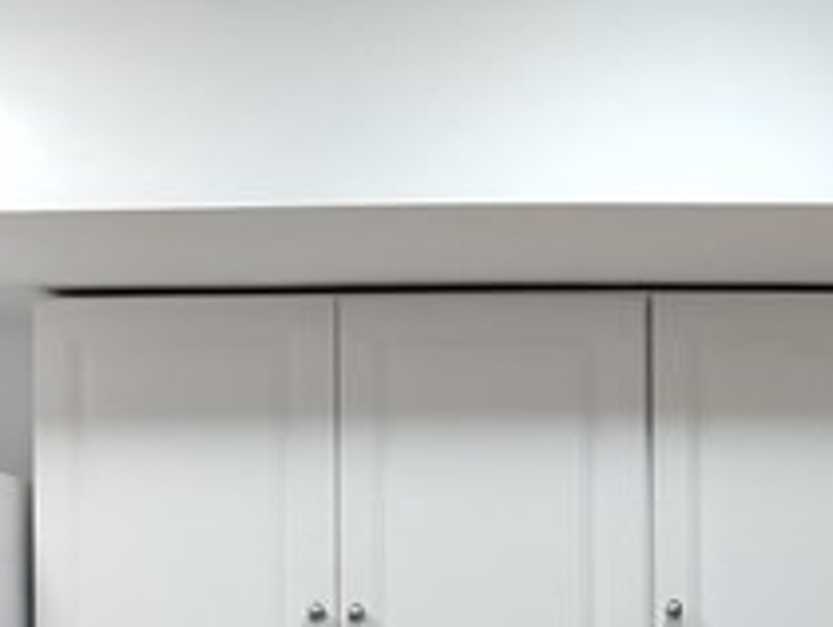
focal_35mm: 78
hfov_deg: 24.9
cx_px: 524
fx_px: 1879
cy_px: 690
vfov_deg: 18.2
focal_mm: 2.15
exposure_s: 1/33
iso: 408
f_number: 2.2
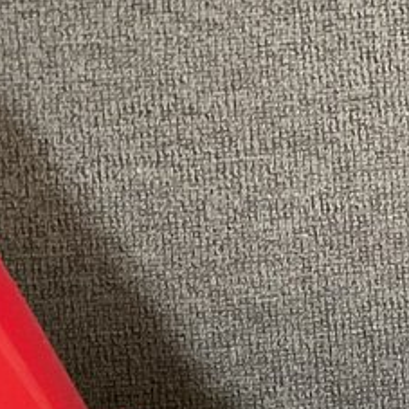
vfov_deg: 9.9
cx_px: 651
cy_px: 617
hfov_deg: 9.9
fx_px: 2286
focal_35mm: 171
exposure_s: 1/33
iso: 320
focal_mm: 3
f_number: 1.8
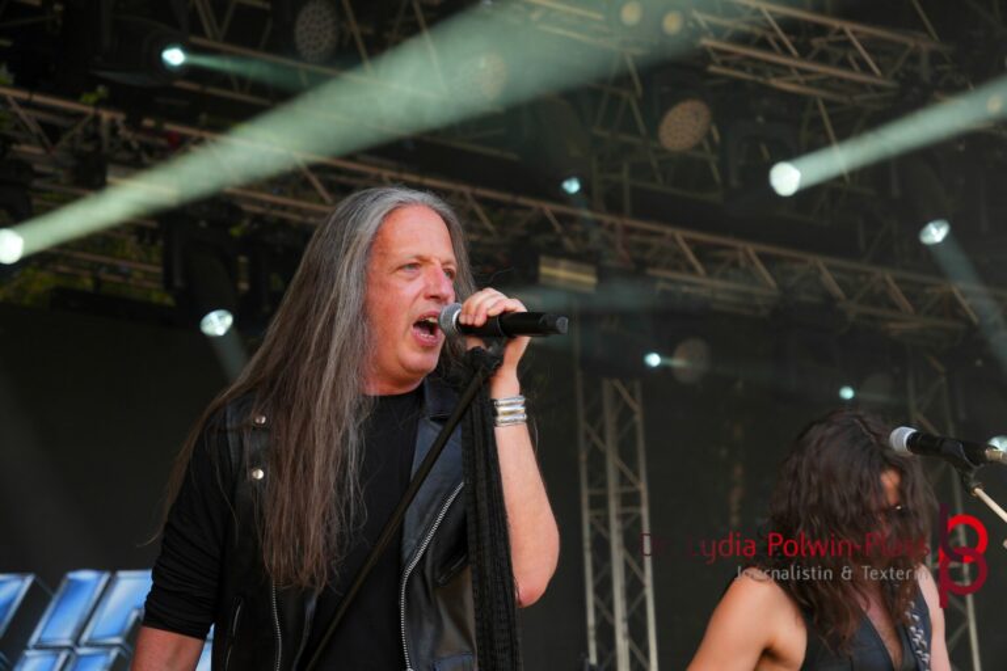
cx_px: 504
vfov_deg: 13.4
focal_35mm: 102
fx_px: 2853
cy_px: 336
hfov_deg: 20.0
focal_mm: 68
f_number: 5
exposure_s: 1/125
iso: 160
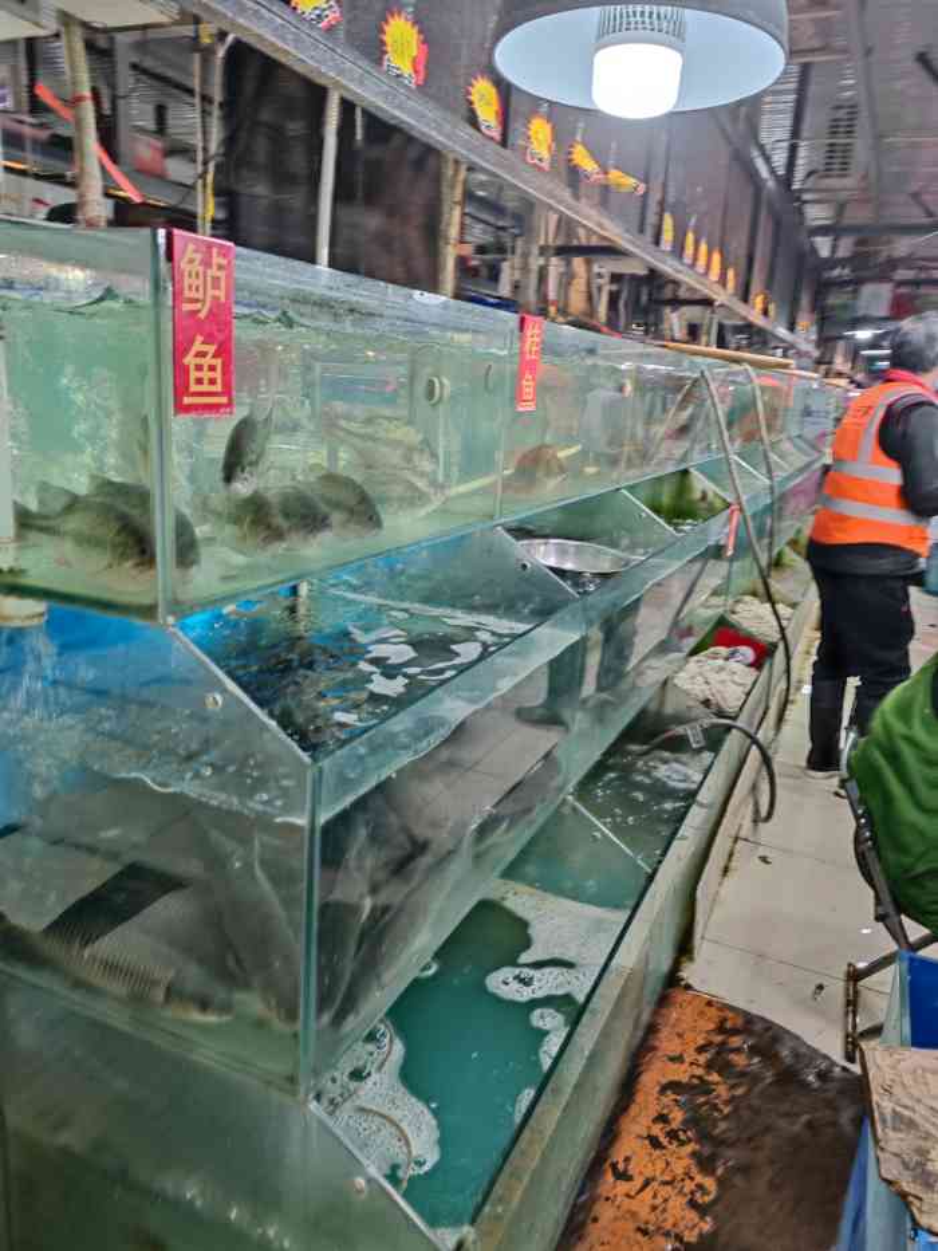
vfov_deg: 71.6
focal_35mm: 24
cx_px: 469
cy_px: 626
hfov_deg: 56.8
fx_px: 867
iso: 275
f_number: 1.85
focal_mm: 6.78
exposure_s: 1/36.1
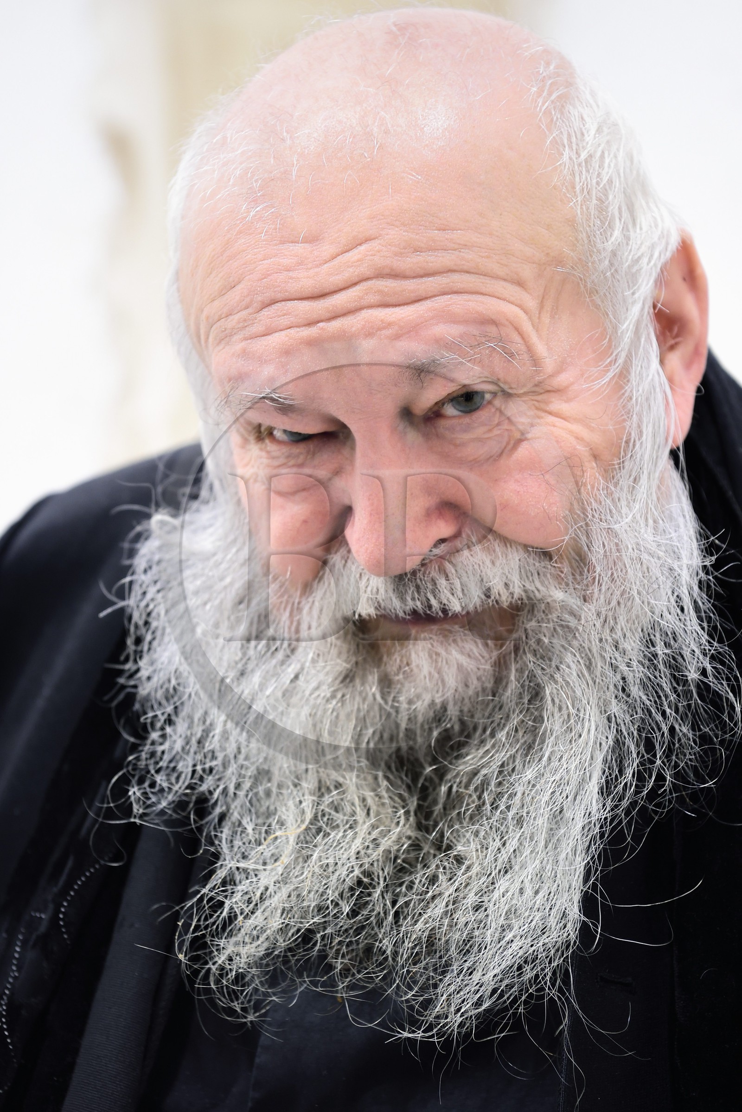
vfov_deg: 33.4
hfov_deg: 22.6
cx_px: 371
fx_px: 1855
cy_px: 556
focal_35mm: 60
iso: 1600
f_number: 4.5
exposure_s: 1/60
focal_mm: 60
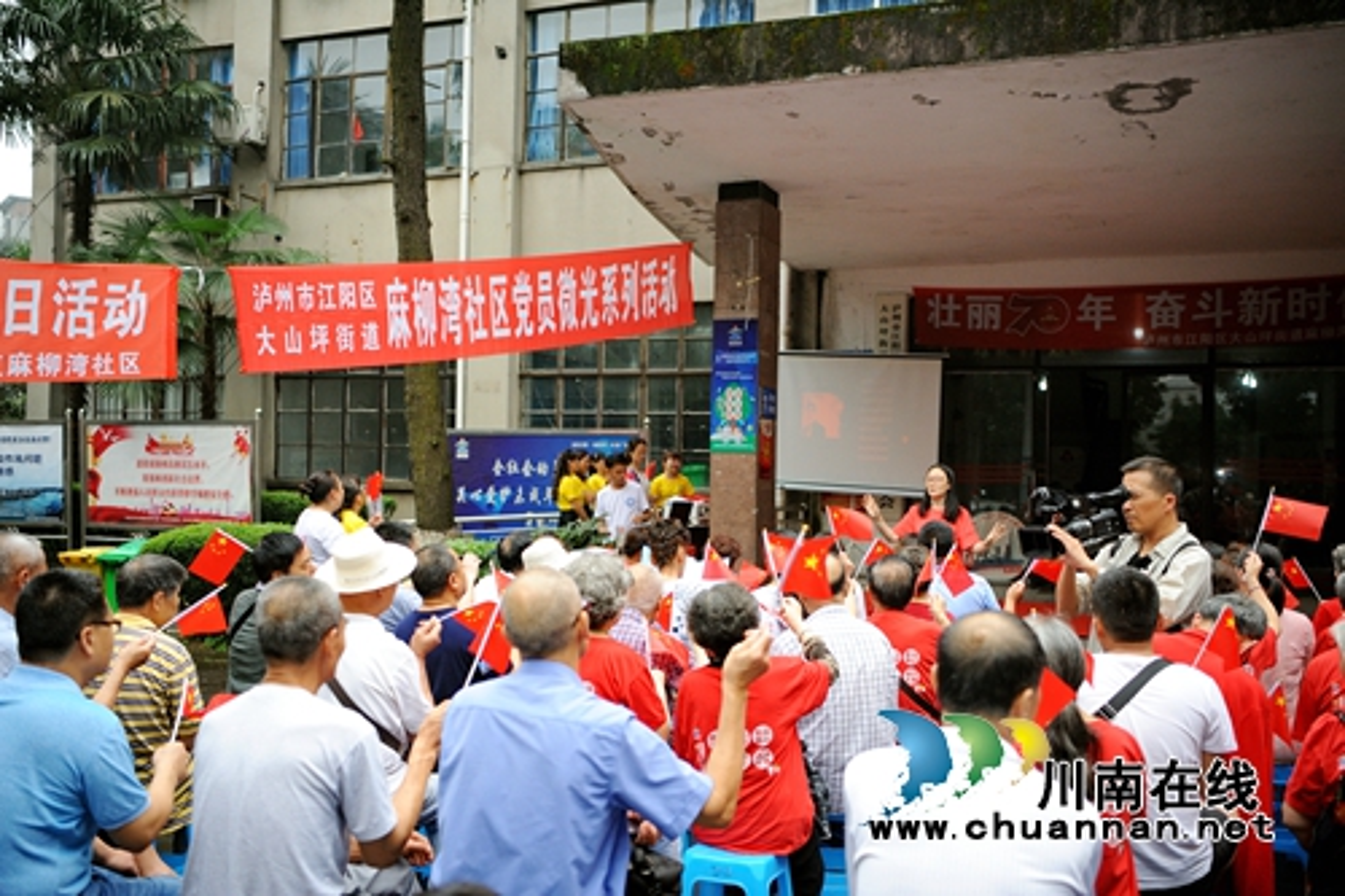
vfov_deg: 35.0
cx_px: 672
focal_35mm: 38
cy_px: 448
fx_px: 1419
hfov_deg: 50.7
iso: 1250
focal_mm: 38
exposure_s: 1/2500
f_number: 2.8
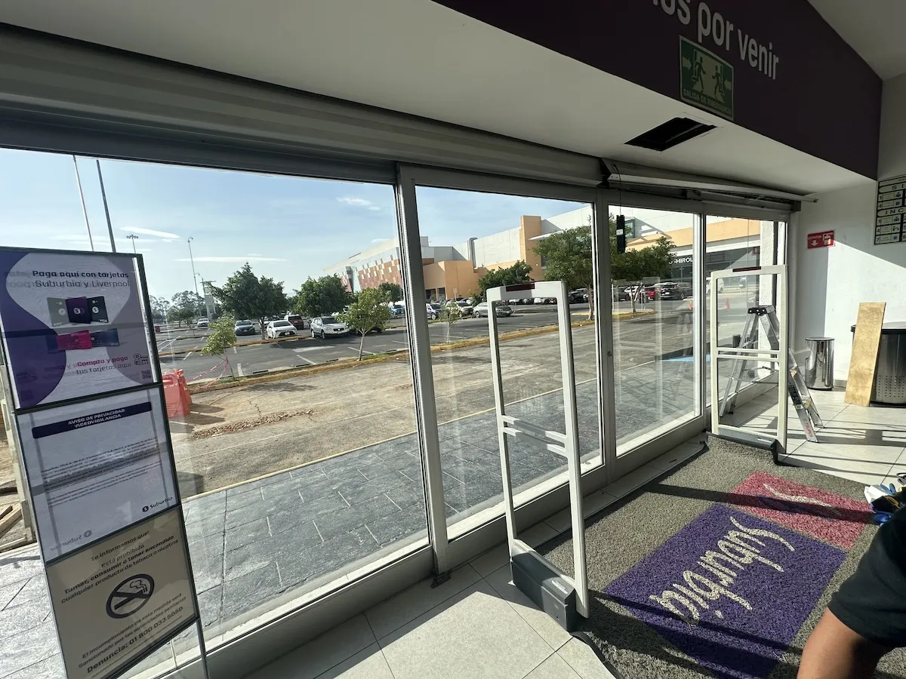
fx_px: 366
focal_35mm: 14
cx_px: 453
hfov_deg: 102.1
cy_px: 340
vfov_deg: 85.7
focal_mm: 2.22
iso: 50
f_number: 2.2
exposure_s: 1/2053
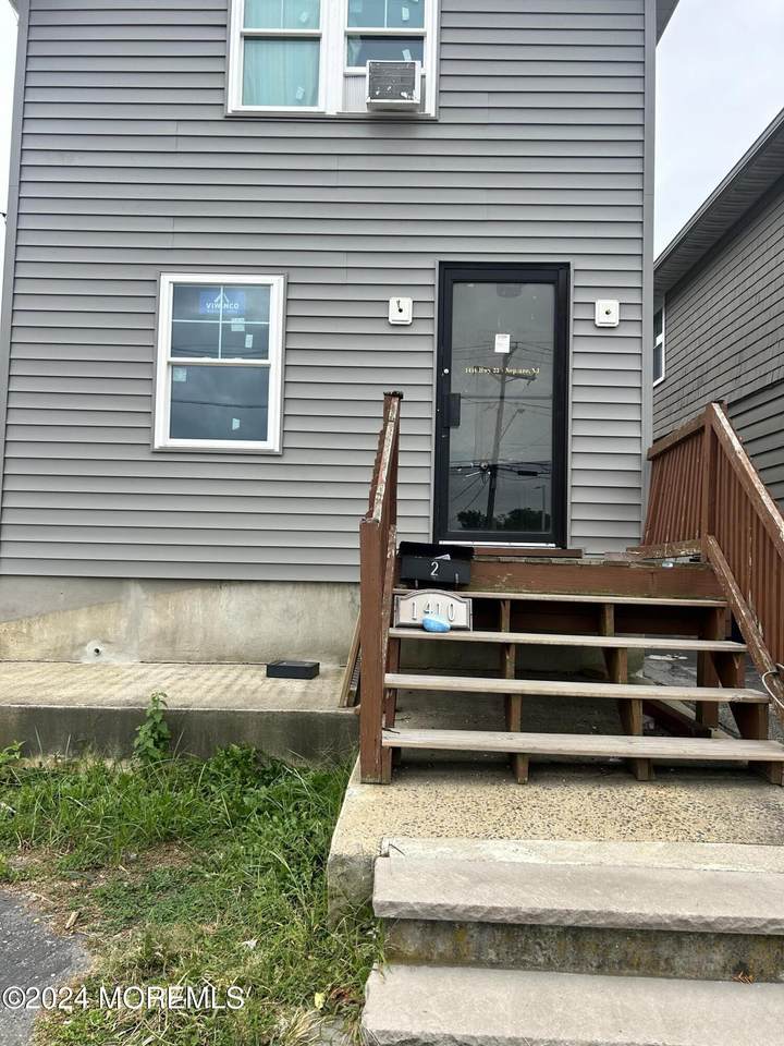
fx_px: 785
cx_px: 392
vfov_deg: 67.3
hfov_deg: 53.1
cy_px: 523
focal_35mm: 26
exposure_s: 1/887
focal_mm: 5.7
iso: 50
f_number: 1.5
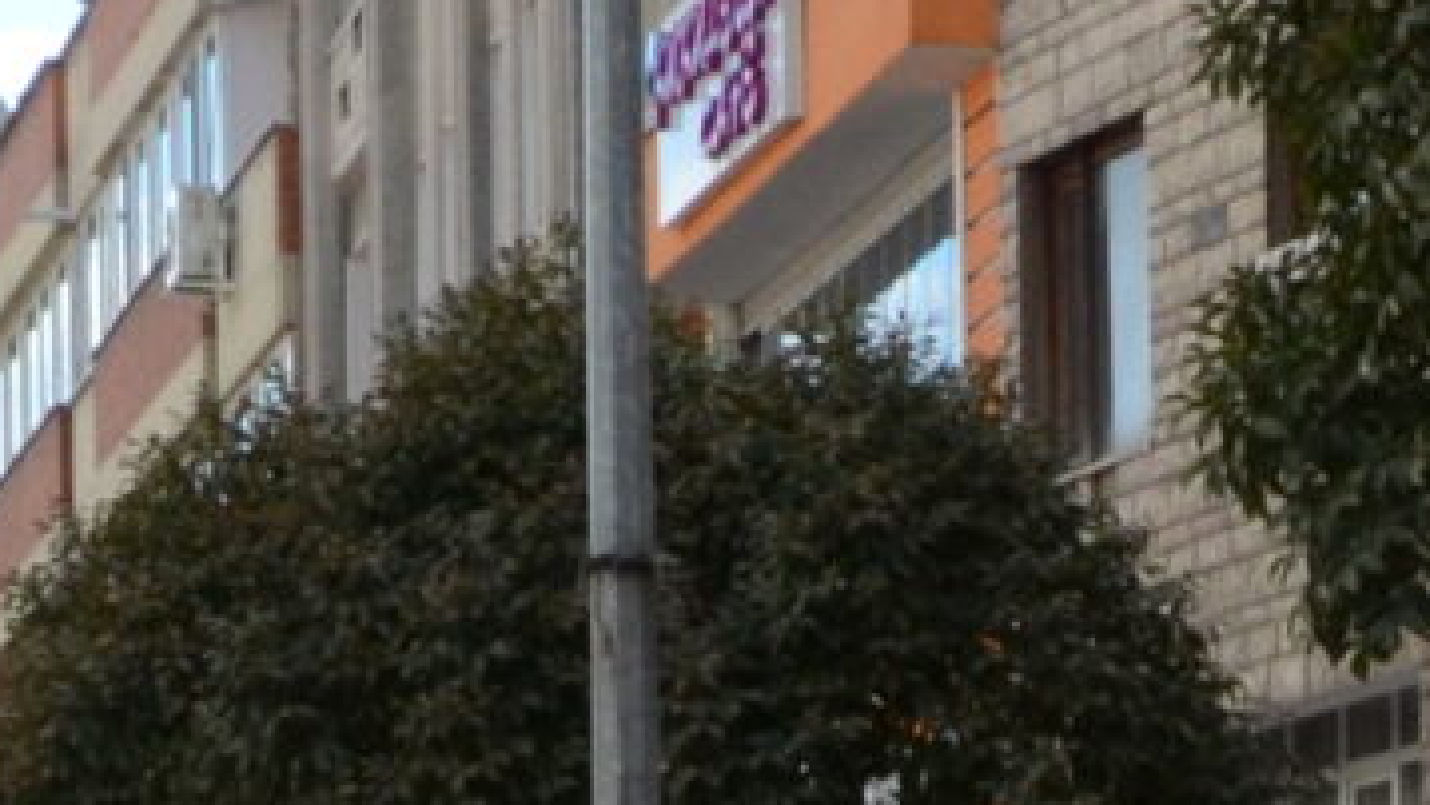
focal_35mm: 246
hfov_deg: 8.7
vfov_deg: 4.7
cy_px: 2535
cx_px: 1414
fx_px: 9328
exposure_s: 1/400
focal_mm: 22
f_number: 10
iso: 800
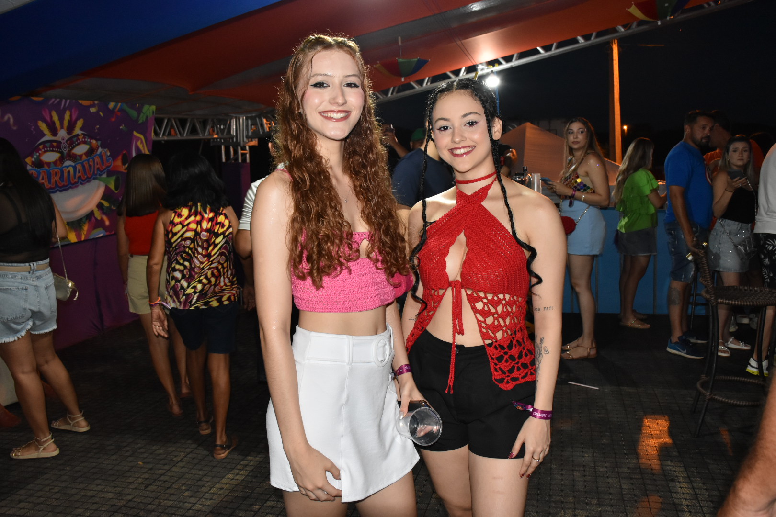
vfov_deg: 43.6
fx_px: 647
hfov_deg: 61.9
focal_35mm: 30
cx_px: 388
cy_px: 258
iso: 1600
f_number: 5.6
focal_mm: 20
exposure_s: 1/100
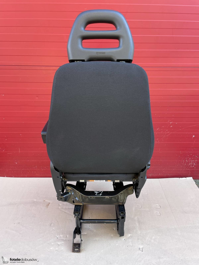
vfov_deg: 67.3
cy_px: 132
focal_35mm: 26
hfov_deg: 53.1
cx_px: 100
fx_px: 199
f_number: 1.6
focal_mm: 4.2
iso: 100
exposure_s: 1/121
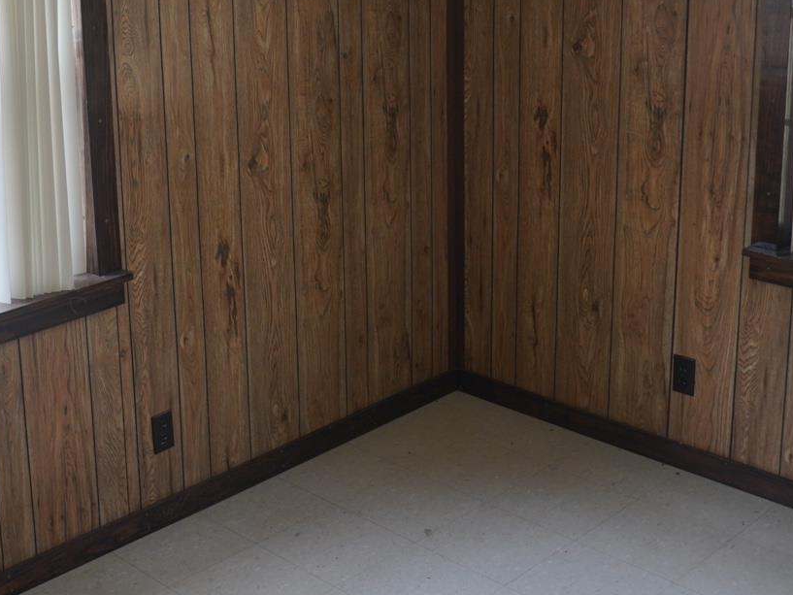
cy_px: 141
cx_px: 277
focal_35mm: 59
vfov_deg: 24.5
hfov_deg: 32.5
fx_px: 1352
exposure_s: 1/500
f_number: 2.8
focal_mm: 31
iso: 800
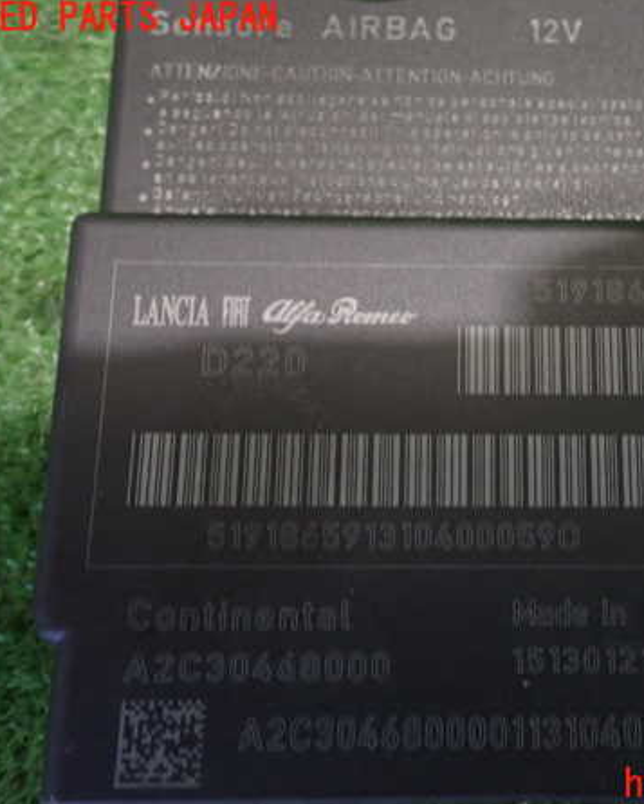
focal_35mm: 42
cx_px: 491
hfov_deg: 34.8
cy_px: 402
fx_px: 1000
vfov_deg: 43.8
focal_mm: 5.79
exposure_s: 1/15
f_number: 2.4
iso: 800
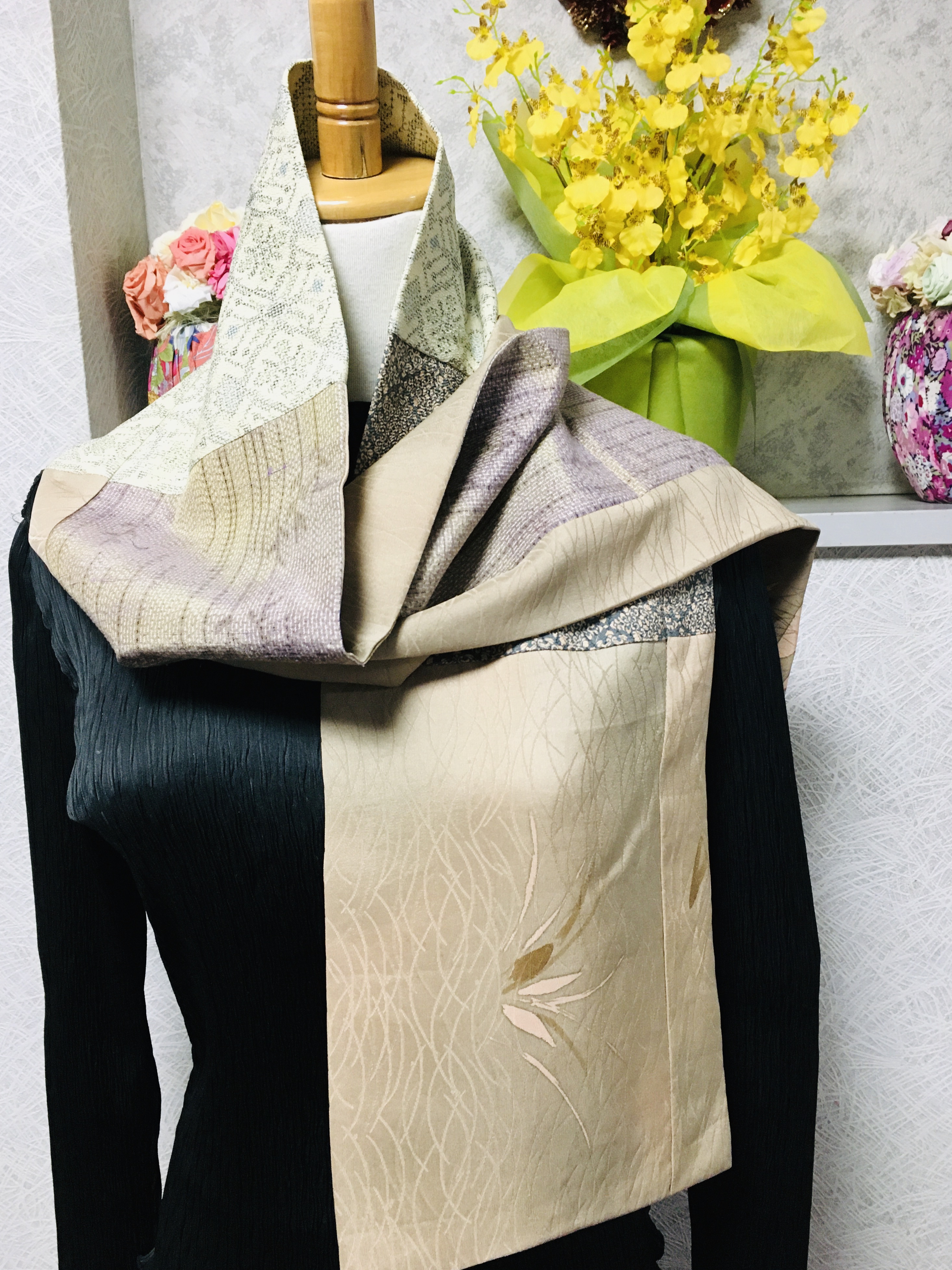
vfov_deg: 60.0
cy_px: 634
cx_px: 466
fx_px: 1100
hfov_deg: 46.8
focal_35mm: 30
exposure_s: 1/30
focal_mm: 4.15
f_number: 2.2
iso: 160
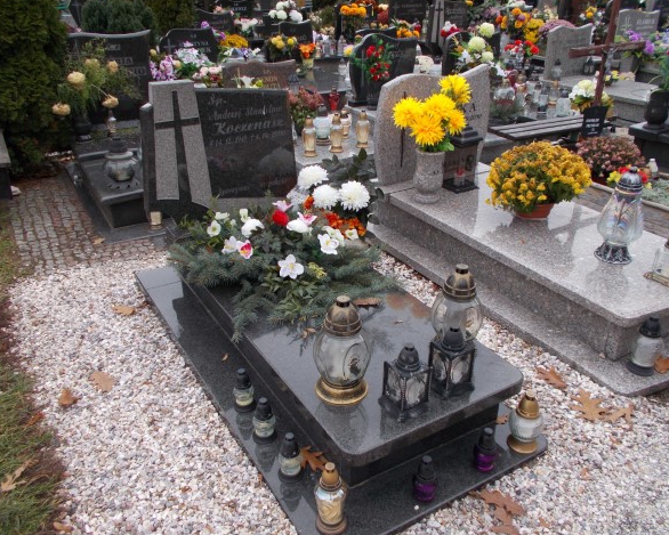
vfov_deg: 45.8
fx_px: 634
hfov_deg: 55.7
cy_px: 262
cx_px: 331
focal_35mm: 32
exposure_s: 1/80
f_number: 3.4
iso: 80
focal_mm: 5.3
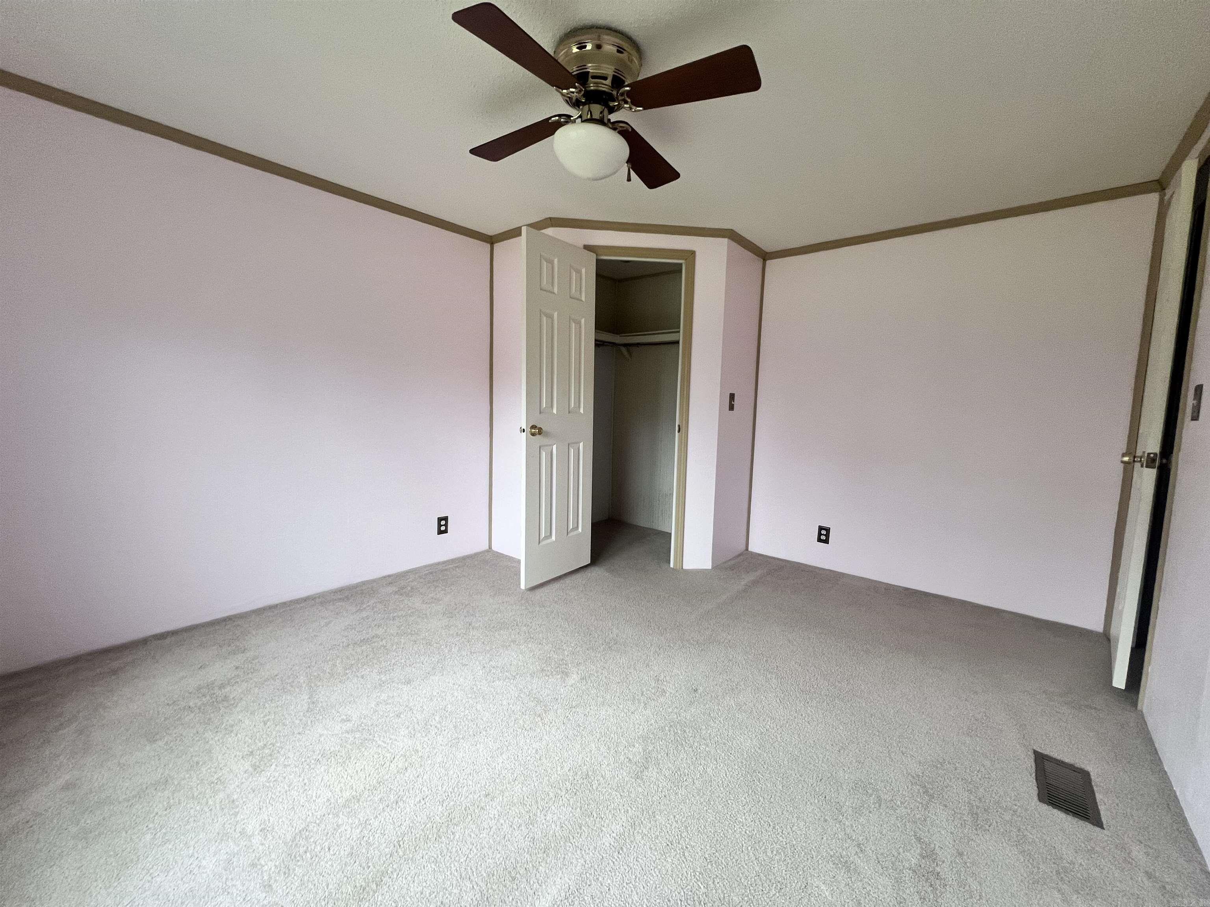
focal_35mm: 13
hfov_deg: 106.2
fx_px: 454
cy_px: 454
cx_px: 605
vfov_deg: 89.9
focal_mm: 1.57
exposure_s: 1/99
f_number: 1.8
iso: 160
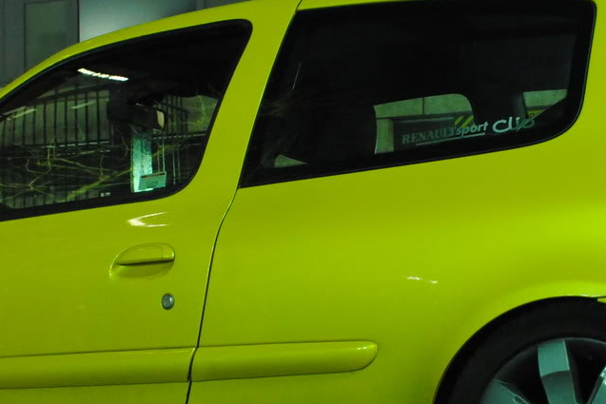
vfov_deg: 14.7
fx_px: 1566
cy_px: 235
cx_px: 349
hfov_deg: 21.9
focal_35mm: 93
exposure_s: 2
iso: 800
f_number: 11
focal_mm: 22
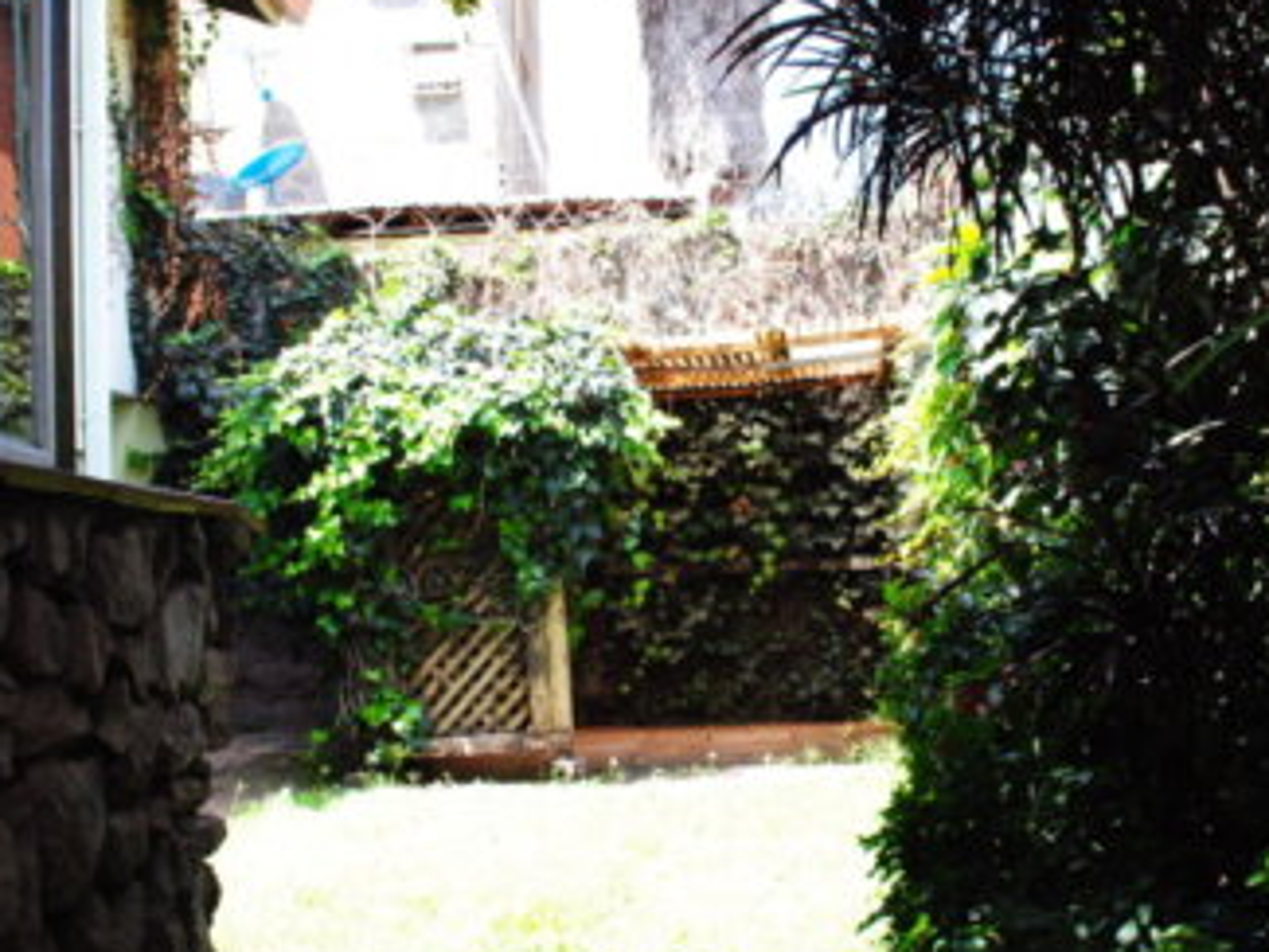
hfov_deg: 47.8
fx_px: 1430
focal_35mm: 39
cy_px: 550
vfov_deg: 36.8
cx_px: 640
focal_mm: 18
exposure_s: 1/500
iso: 1600
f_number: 7.1
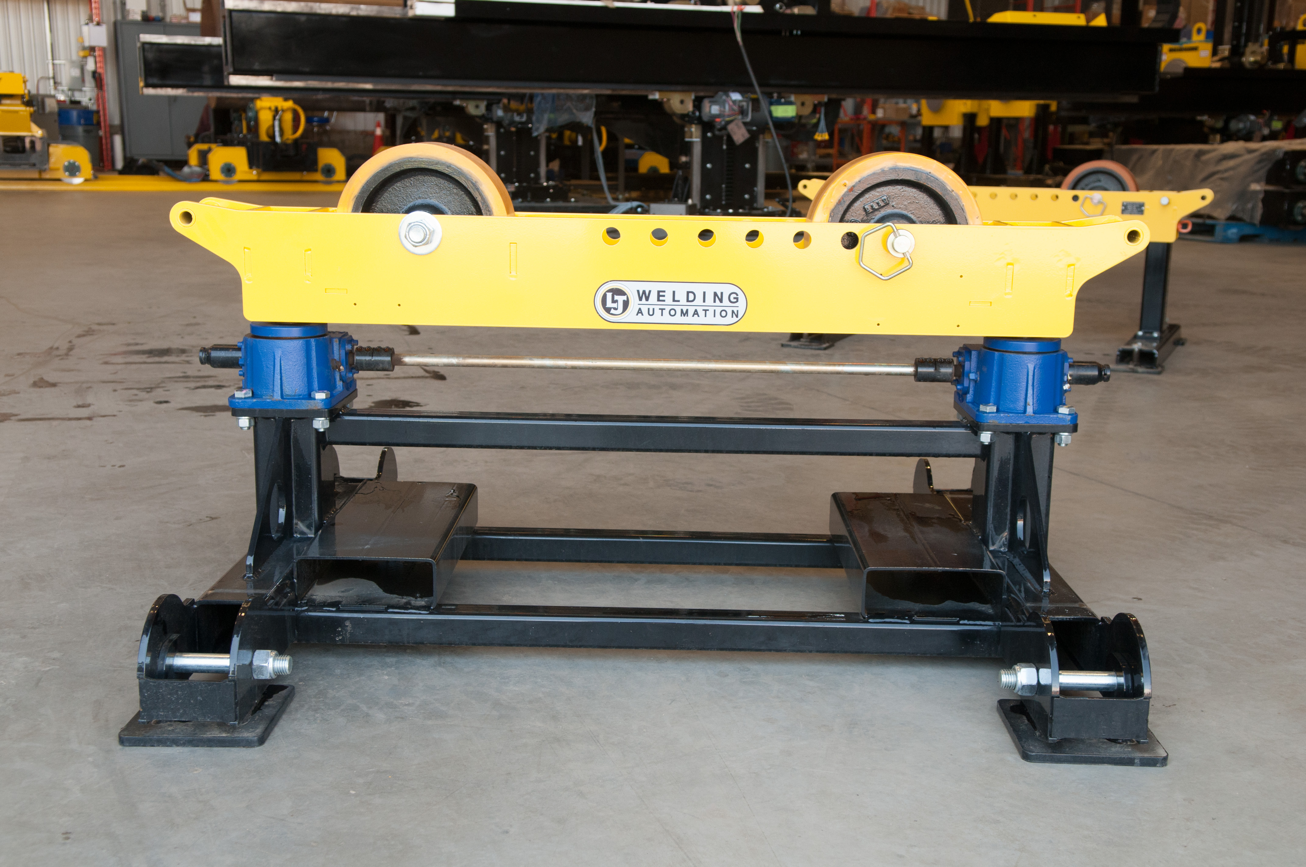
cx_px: 653
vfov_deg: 34.1
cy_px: 434
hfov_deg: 49.6
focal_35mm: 39
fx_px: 1413
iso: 400
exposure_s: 1/100
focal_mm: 26
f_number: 5
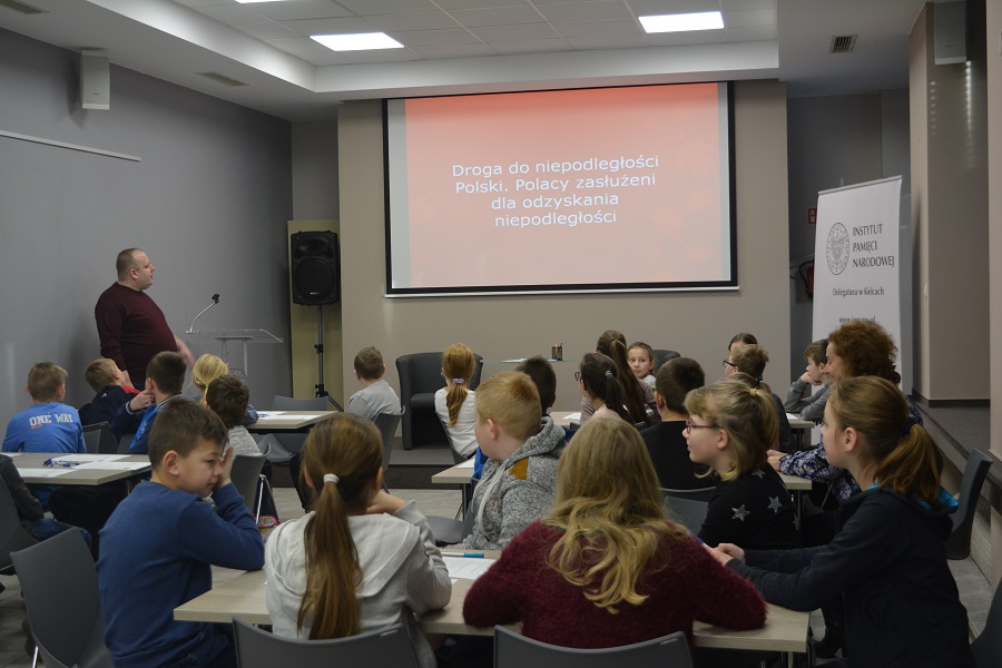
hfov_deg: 42.3
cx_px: 501
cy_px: 334
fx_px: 1294
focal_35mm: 46
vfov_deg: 28.9
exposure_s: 1/60
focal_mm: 31
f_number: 5.6
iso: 720
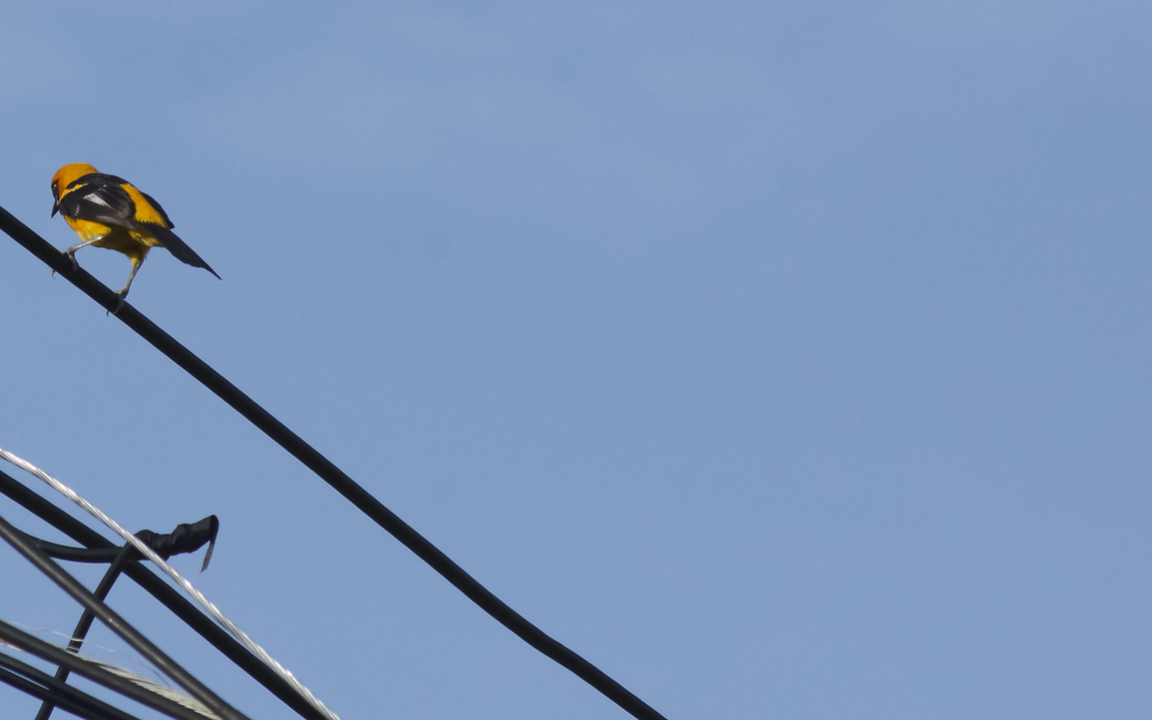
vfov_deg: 2.0
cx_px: 92
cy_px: 232
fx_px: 20942
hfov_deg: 3.1
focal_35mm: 667
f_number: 11
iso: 640
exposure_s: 1/1250
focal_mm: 210
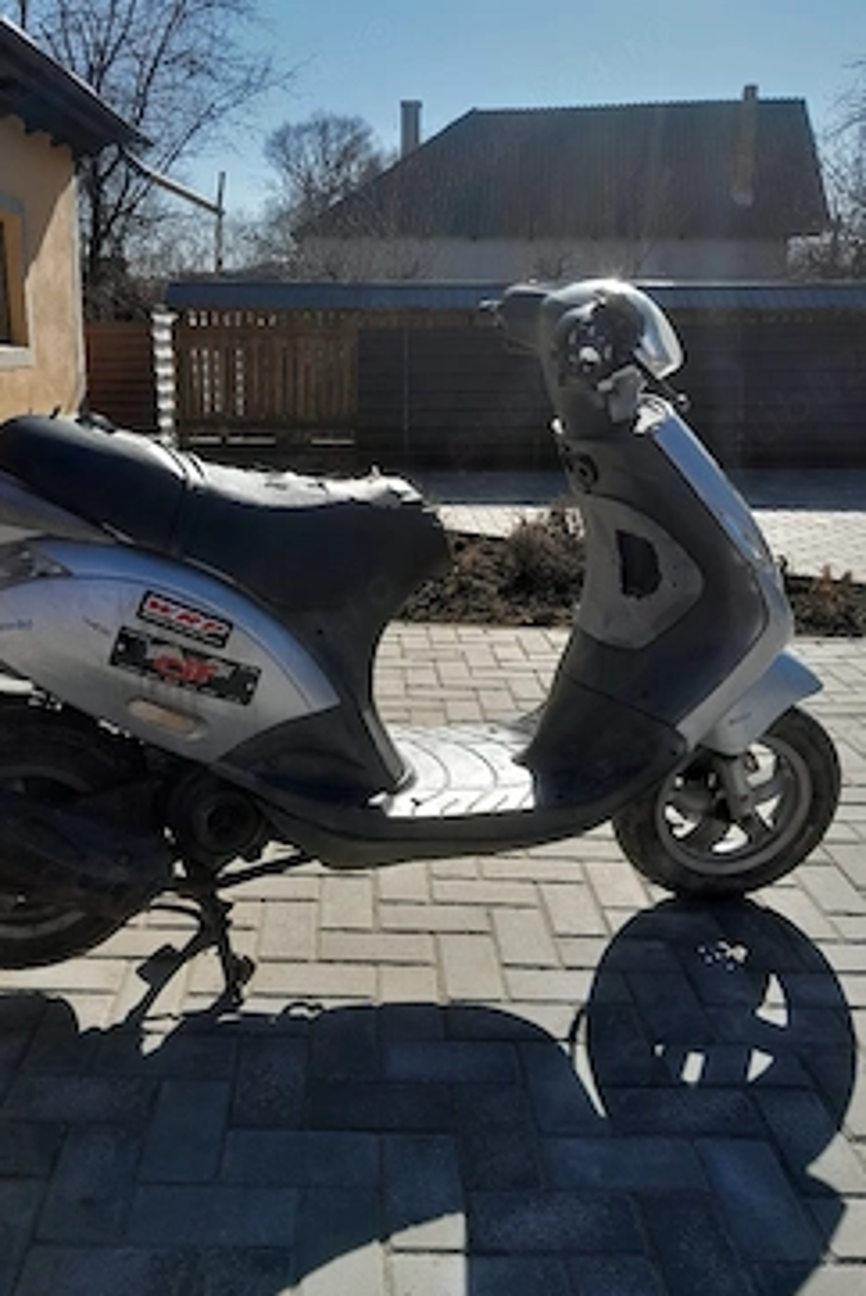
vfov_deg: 60.2
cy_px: 702
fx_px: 1116
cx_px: 351
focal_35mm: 31
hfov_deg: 42.2
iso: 40
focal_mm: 4
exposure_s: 1/400
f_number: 1.8
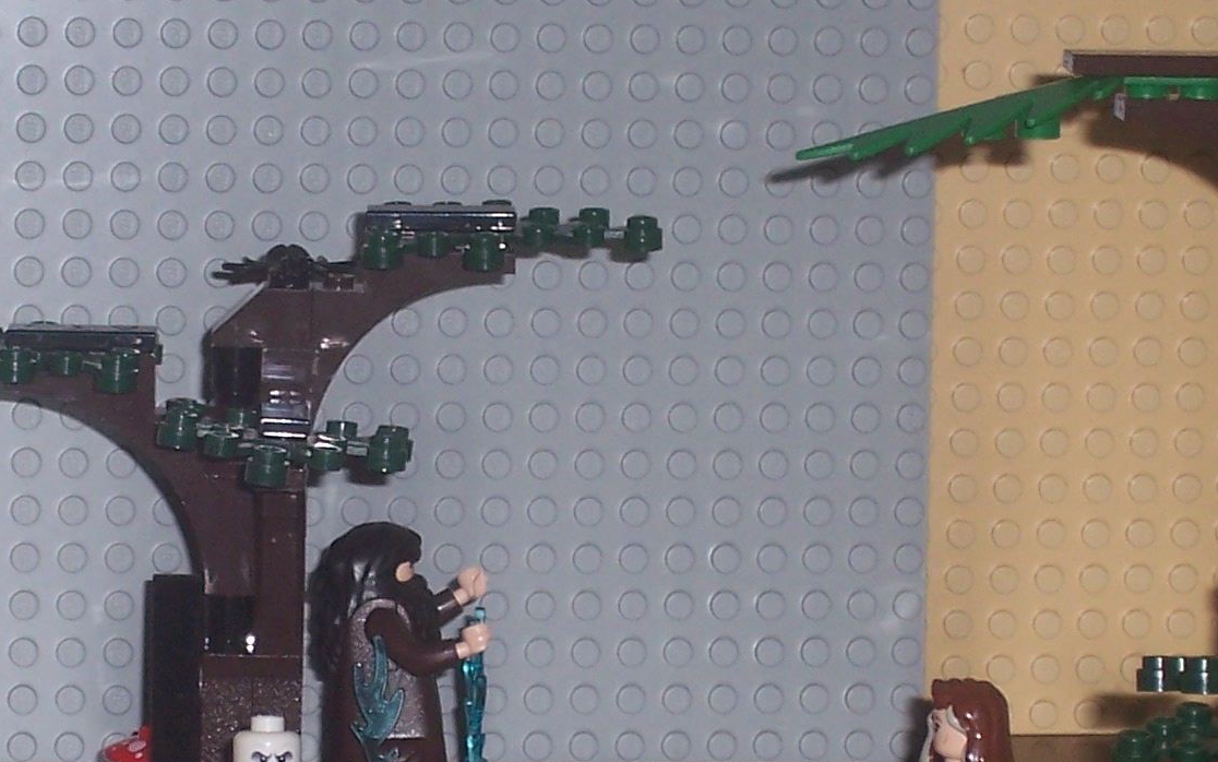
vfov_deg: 5.3
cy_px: 593
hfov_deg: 8.4
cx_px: 312
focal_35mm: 248
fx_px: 8234
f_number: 4.6
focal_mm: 16.8
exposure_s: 1/90
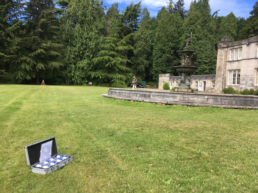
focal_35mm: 29
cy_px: 96
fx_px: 216
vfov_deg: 48.2
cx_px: 129
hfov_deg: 61.7
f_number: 2.2
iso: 25
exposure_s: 1/668
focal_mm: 4.15
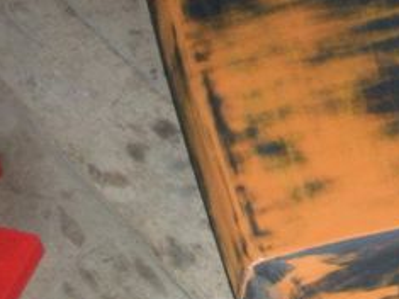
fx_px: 1129
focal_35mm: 98
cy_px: 25
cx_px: 530
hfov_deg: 18.5
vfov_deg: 14.9
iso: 400
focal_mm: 6.3
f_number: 3.5
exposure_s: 1/60
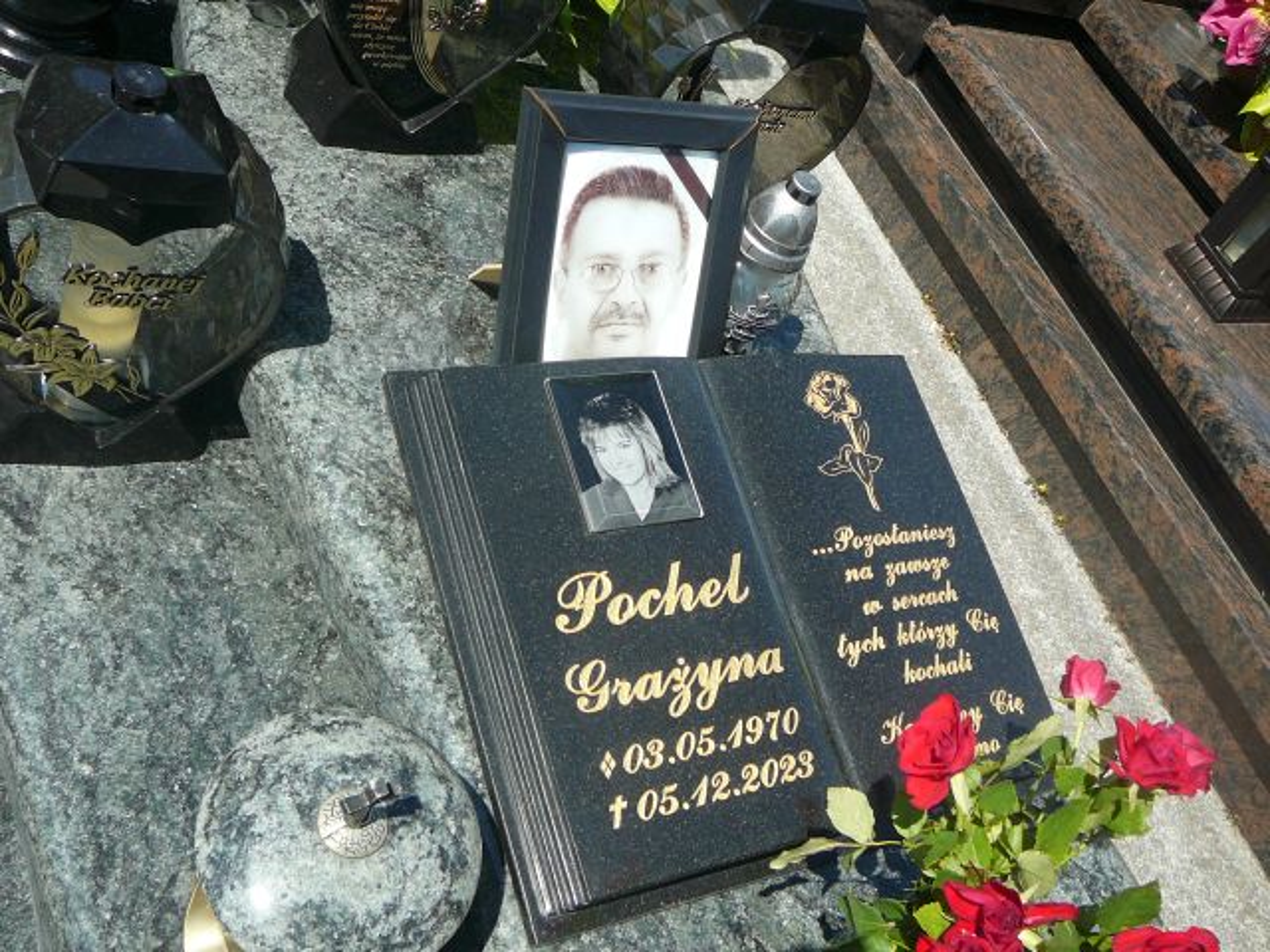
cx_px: 635
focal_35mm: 35
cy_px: 476
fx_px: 1284
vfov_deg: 40.7
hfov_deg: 52.6
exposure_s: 1/1000
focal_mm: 5.2
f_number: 2.8
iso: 80
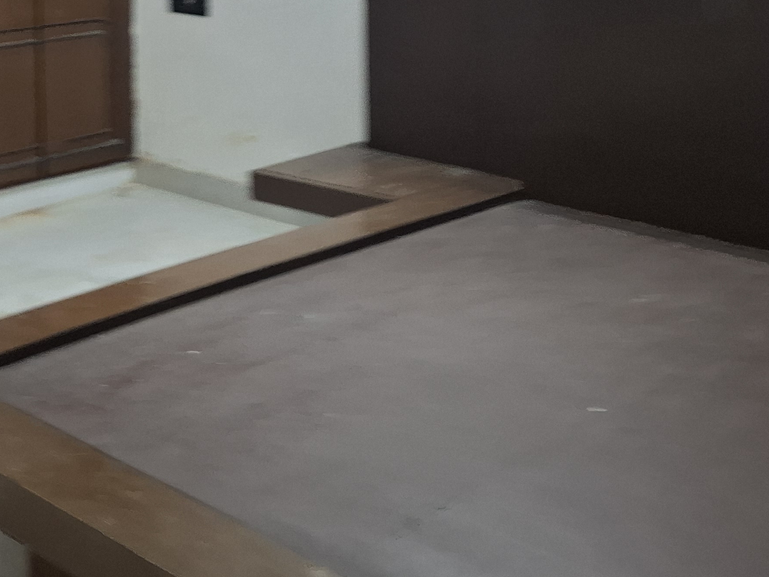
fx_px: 1177
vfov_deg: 26.0
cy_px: -13
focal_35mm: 53
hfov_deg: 34.6
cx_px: 112
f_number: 1.8
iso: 250
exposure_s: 1/30
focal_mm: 5.54
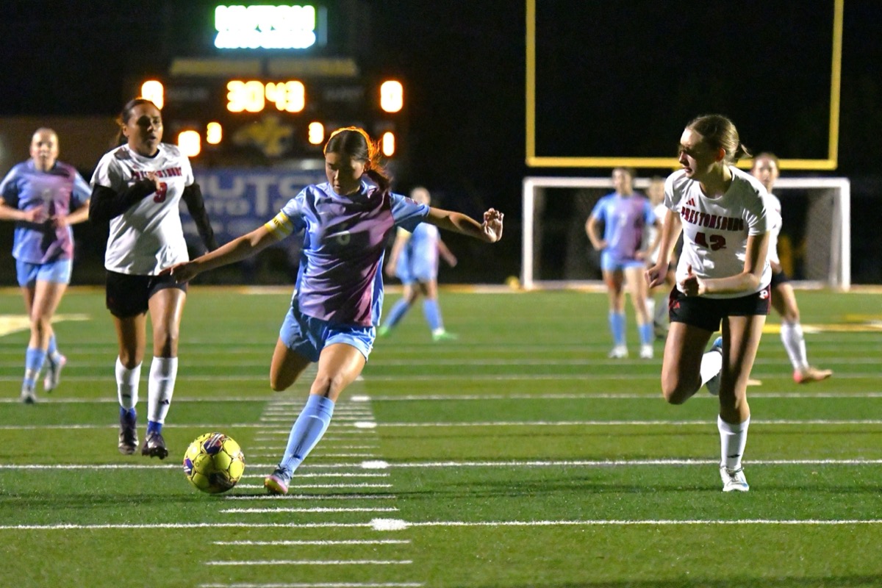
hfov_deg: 11.4
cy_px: 294
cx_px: 441
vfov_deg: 7.6
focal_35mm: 180
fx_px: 4410
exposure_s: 1/1250
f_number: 2.8
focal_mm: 120
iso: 12800
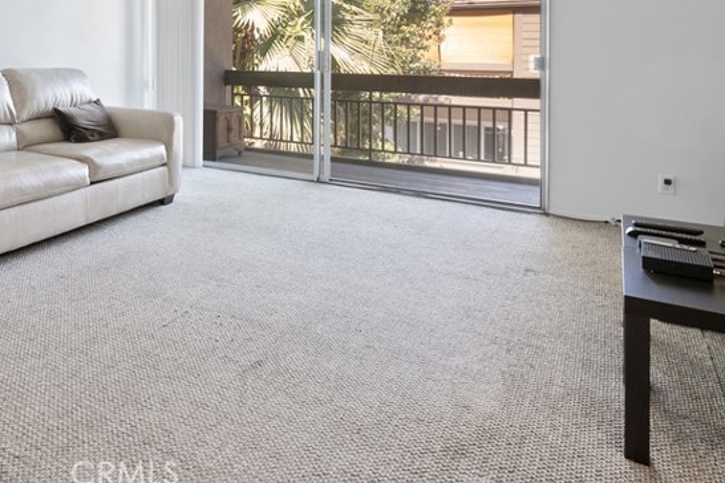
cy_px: 39
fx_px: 604
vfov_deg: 40.0
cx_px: 78
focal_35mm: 30
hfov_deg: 54.3
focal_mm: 16
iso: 250
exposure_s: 1/4
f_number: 6.7
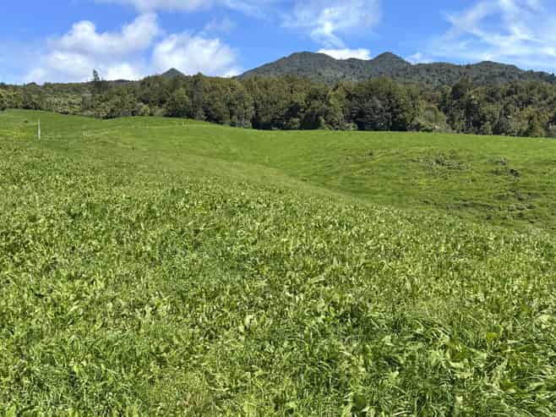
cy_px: 208
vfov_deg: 42.9
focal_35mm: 33
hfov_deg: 55.4
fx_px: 530
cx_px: 278
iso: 80
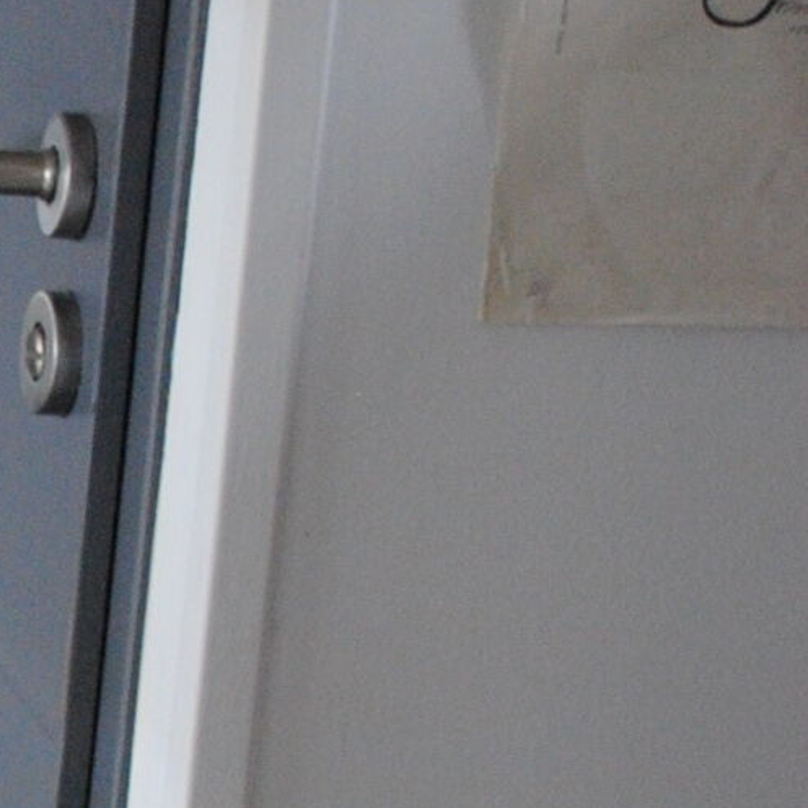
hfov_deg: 8.6
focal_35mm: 194
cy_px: 1051
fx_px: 5123
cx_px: -735
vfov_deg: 8.9
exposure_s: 1/30
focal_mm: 26
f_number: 4.2
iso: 800
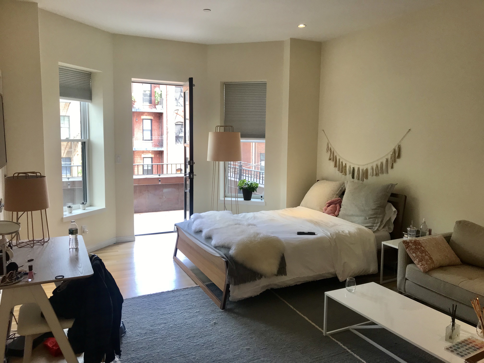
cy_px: 182
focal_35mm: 28
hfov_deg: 63.4
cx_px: 242
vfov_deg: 49.7
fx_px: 391
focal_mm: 3.99
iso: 32
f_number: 1.8
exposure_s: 1/120
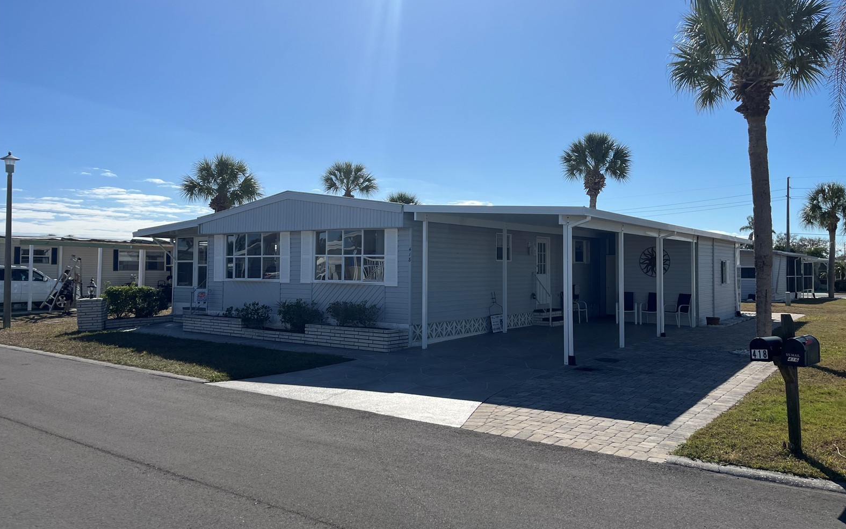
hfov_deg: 66.5
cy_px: 244
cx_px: 425
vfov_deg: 44.5
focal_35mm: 28
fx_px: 646
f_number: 1.6
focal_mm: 5.1
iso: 50
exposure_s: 1/7353
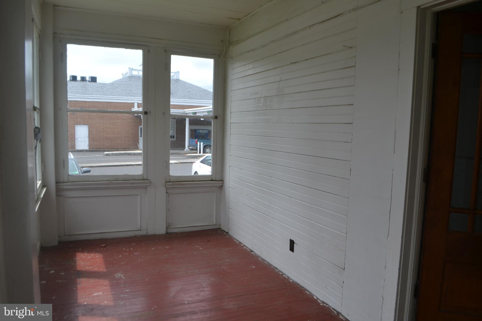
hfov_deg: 67.4
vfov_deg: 47.9
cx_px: 241
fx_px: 361
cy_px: 160
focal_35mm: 27
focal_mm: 18
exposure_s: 1/200
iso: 100
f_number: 7.1
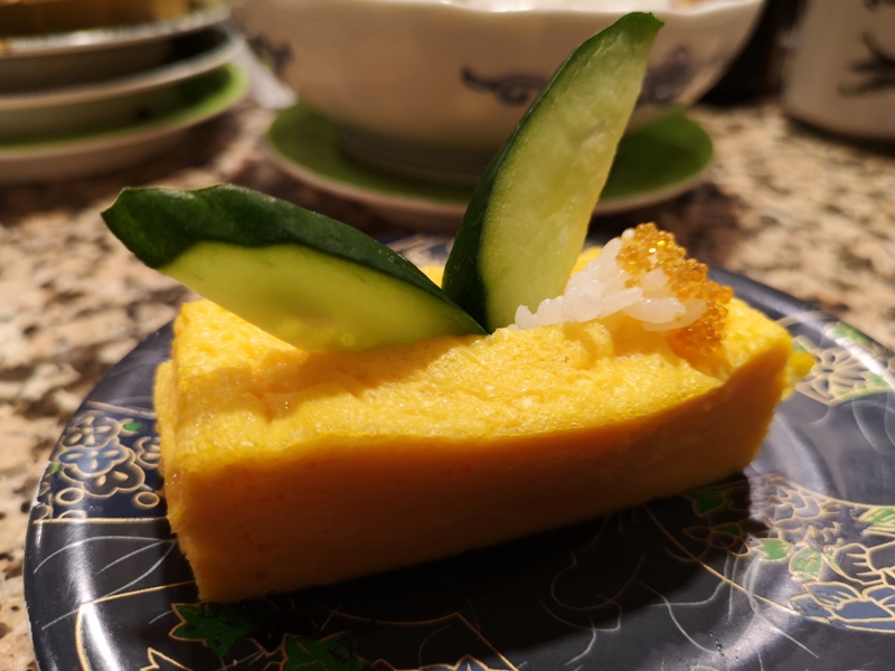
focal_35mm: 27
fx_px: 698
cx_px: 448
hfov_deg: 65.3
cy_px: 336
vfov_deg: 51.4
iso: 100
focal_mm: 3.95
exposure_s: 1/50
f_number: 1.8
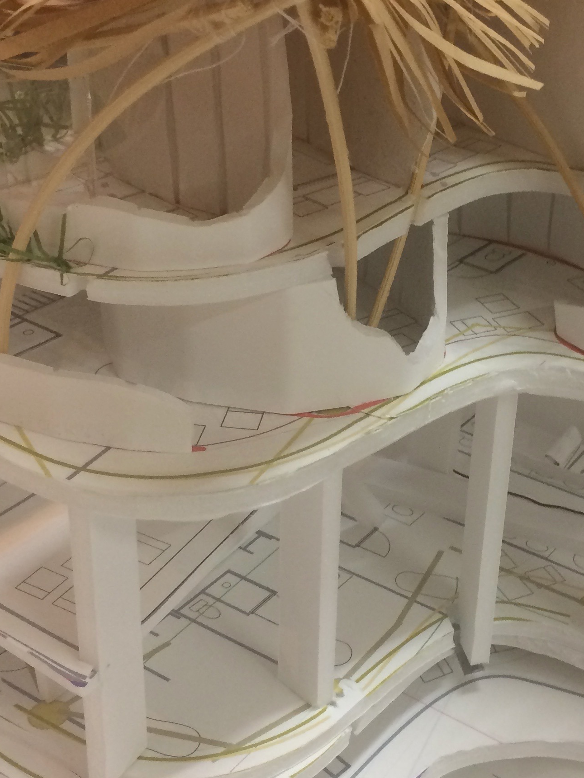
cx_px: 411
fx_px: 1237
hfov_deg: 26.3
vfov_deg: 34.9
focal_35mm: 55
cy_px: 362
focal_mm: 4.15
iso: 100
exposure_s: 1/33
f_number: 2.2
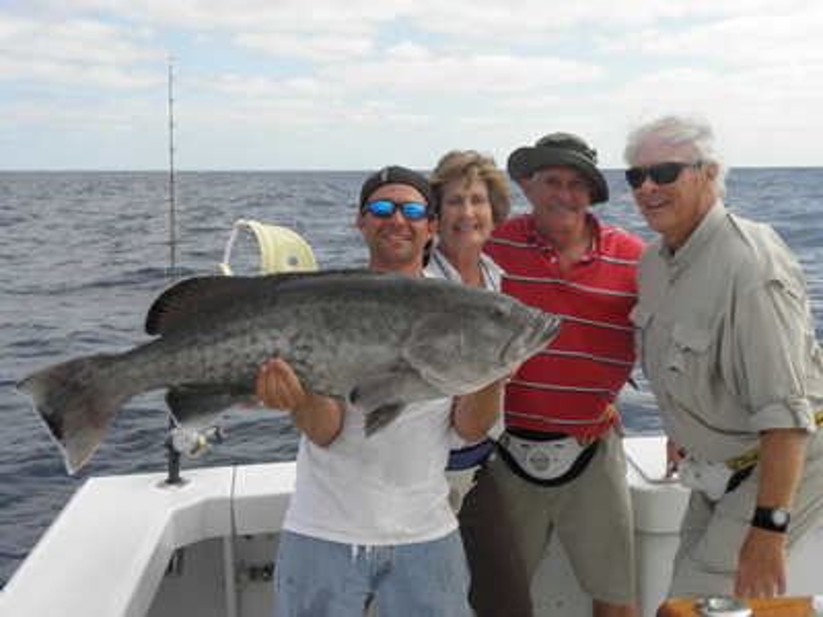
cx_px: 412
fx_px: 1117
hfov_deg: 40.4
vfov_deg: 30.9
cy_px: 308
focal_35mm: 47
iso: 64
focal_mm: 8.53
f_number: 5.6
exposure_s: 1/200
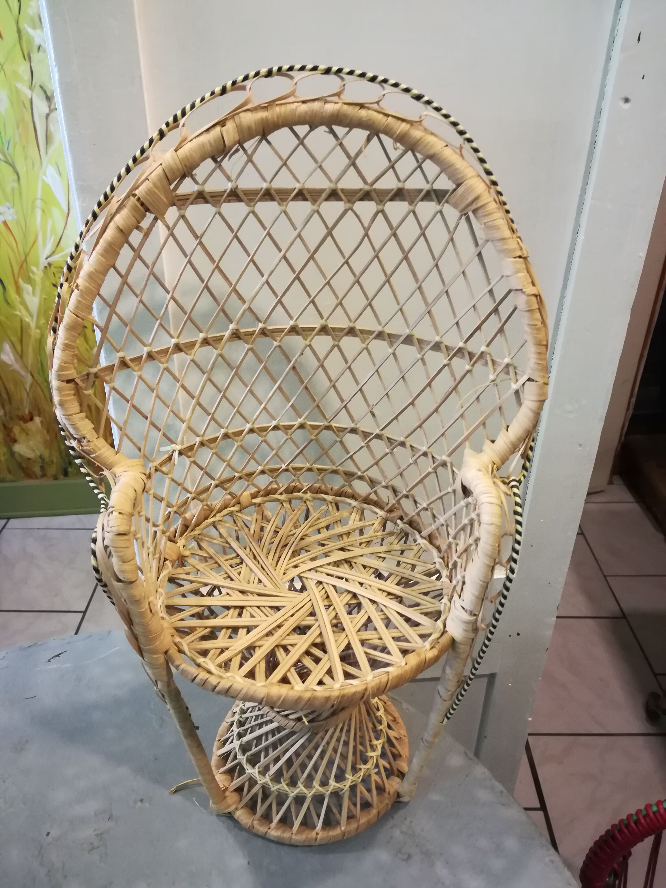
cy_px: 444
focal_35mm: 26
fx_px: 667
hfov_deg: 53.1
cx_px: 333
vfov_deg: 67.3
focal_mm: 3.83
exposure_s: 1/20
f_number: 2.2
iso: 400
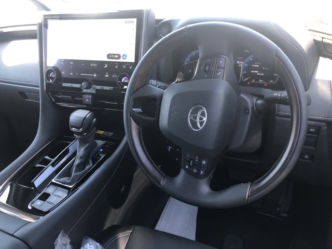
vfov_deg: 49.7
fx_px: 269
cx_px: 166
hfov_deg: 63.4
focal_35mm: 28
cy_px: 124
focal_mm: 3.99
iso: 32
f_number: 1.8
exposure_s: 1/30
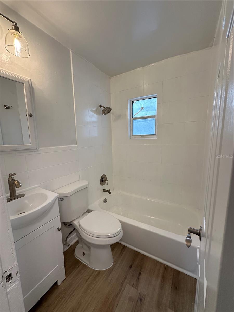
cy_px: 156
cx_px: 117
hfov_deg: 85.7
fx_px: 126
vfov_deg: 102.1
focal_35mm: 14
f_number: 2.2
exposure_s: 1/120
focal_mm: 2.22
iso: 80
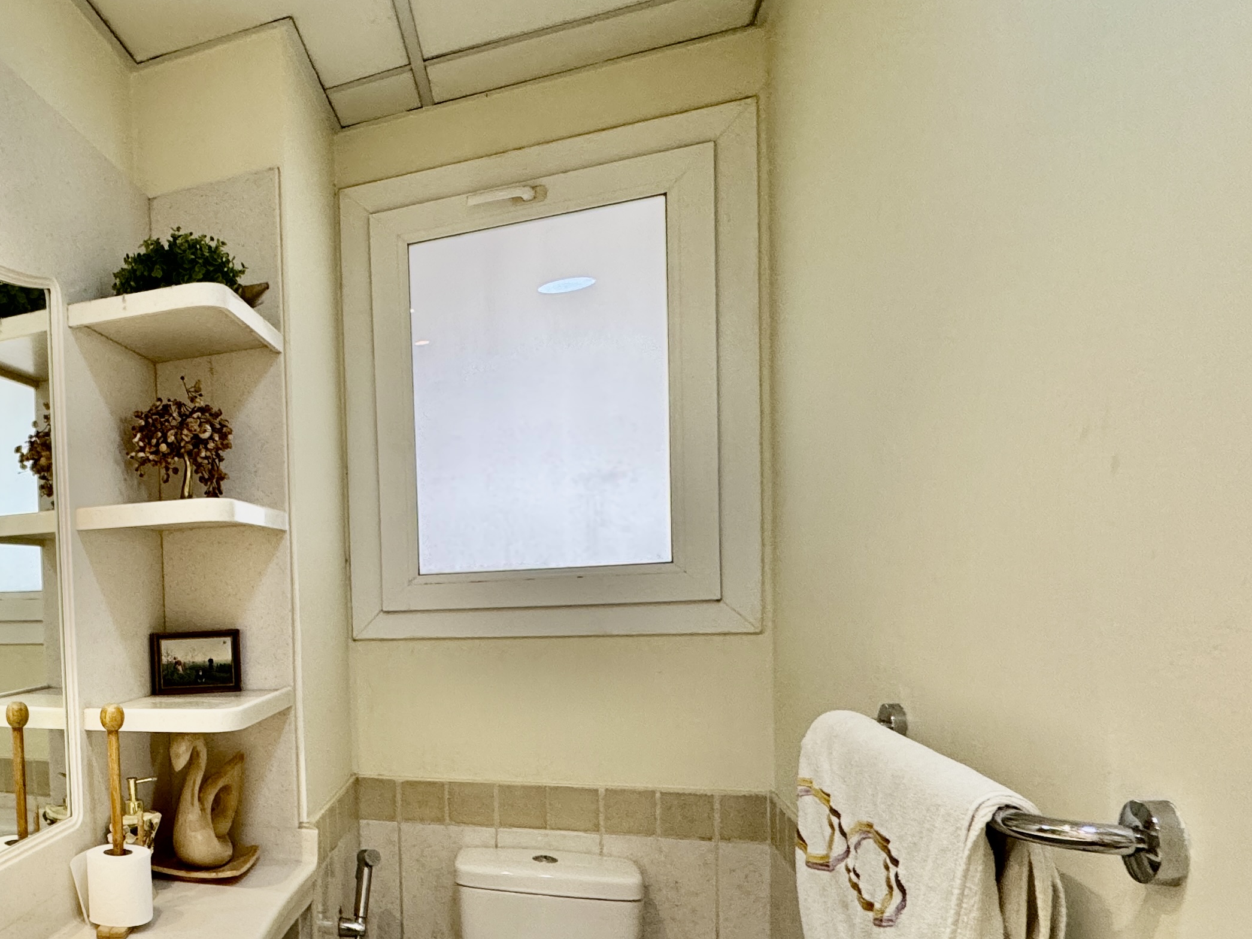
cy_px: 641
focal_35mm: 27
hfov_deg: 53.9
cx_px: 53
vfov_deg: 50.2
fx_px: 976
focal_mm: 2.22
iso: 200
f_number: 2.2
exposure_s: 1/100
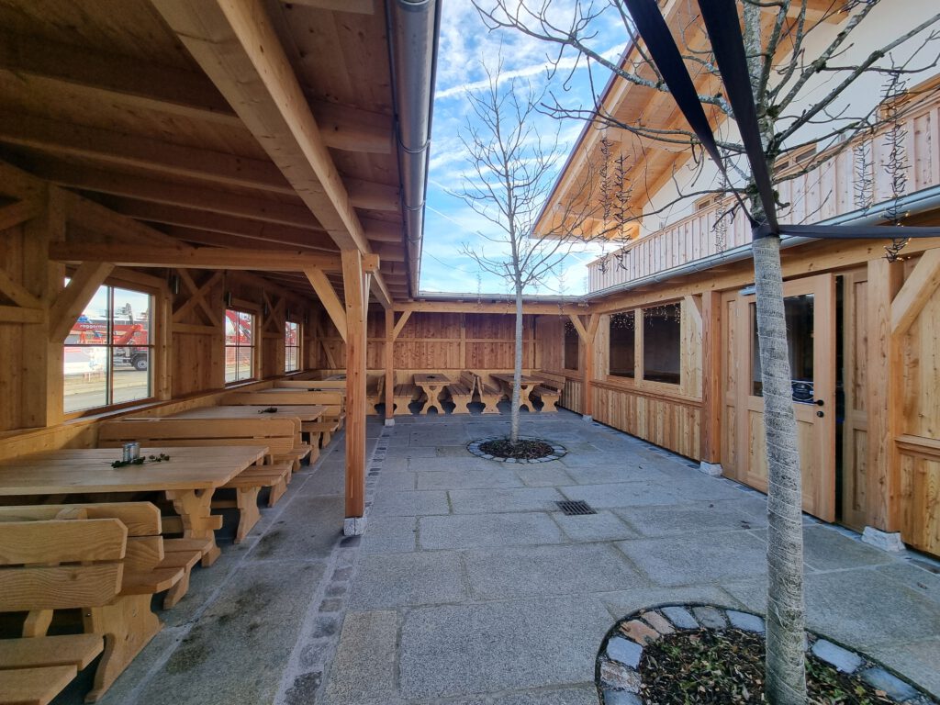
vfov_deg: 89.9
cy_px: 352
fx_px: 353
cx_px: 470
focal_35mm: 13
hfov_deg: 106.2
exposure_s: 1/331
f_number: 2.2
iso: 50
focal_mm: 2.2
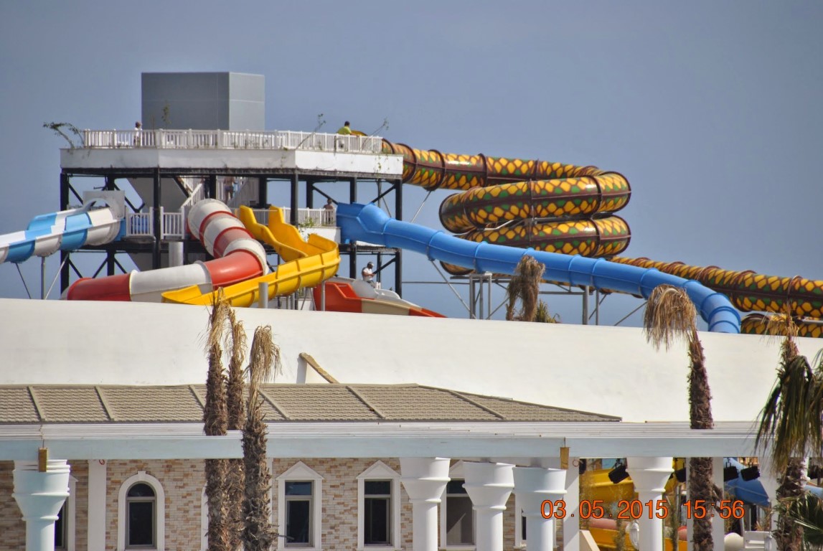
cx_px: 412
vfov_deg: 4.6
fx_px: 6867
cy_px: 276
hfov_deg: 6.9
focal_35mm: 300
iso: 200
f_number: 5.6
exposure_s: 1/2000
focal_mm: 200
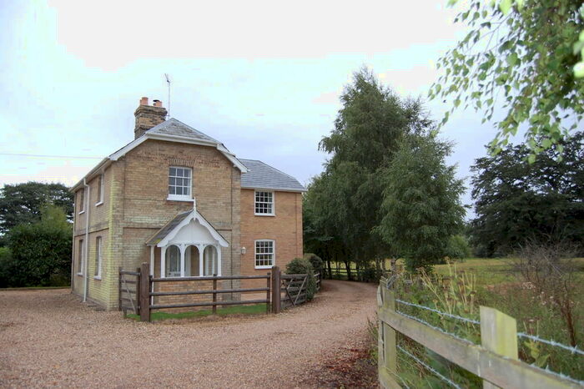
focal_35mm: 27
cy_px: 194
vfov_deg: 47.9
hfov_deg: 67.4
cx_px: 292
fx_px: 438
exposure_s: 1/500
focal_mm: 18
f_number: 4
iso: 400
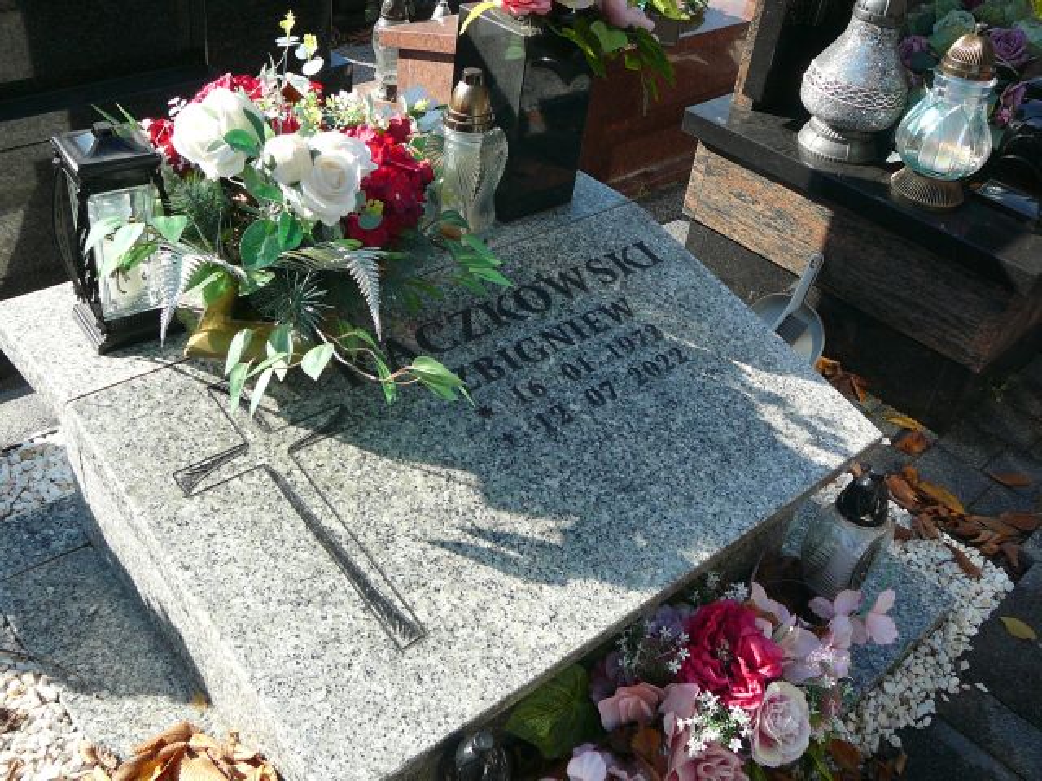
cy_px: 390
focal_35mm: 35
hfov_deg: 52.6
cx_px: 521
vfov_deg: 40.7
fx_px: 1054
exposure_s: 1/400
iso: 80
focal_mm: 5.2
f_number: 2.8
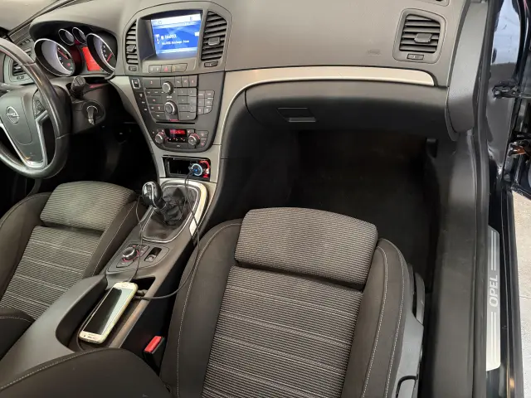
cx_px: 266
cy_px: 199
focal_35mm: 24
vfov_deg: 56.8
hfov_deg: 71.6
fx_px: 368
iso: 1000
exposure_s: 1/35
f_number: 1.78
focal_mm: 6.76
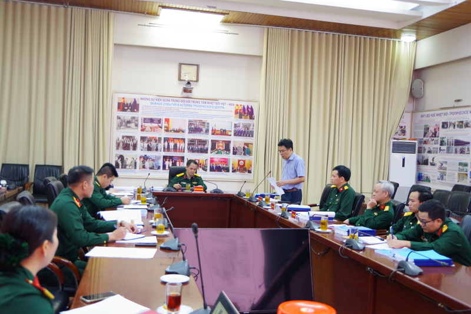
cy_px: 157
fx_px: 471
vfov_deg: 36.9
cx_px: 236
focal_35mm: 36
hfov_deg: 53.1
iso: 1600
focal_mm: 24
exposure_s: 1/50
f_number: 4
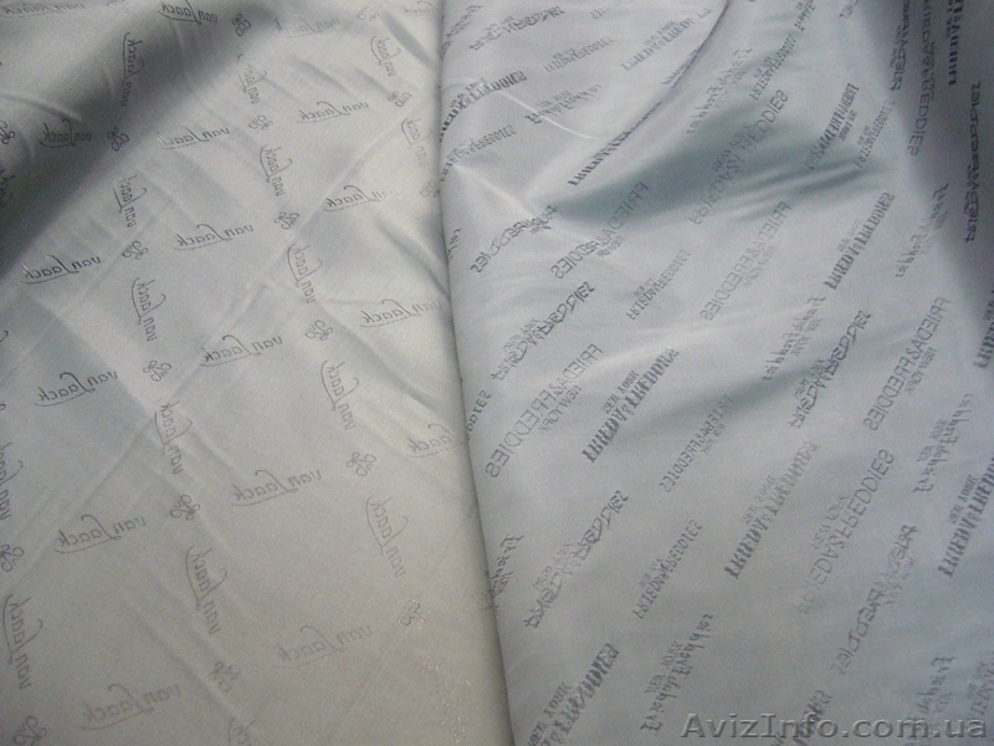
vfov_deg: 40.7
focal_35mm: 35
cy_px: 373
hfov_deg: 52.6
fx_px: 1005
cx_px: 497
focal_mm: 5.8
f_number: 2.8
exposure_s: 1/15
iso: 200
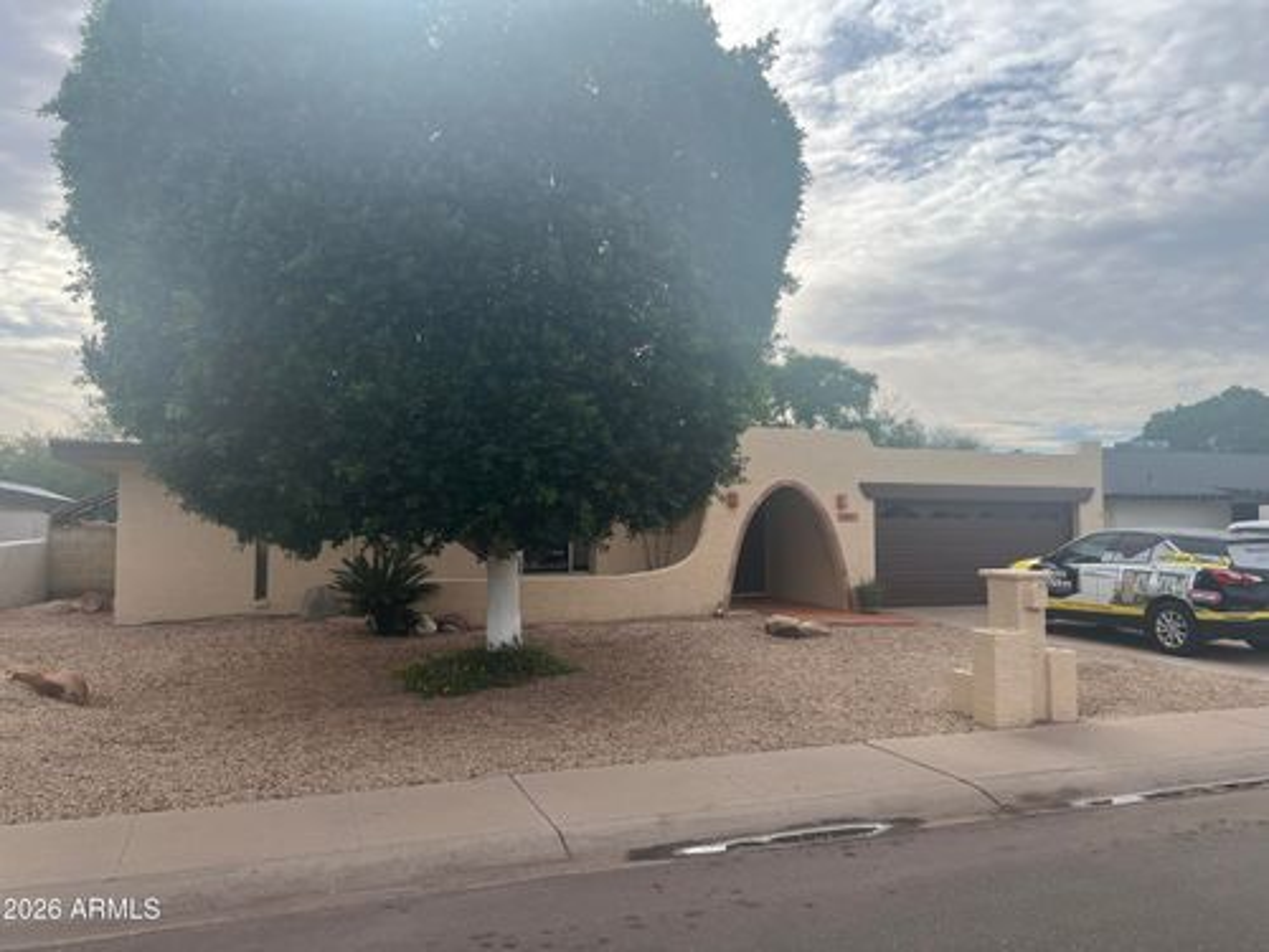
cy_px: 476
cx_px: 634
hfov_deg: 67.3
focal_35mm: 26
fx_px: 953
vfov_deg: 53.1
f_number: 1.5
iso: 50
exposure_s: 1/4115
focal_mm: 5.7
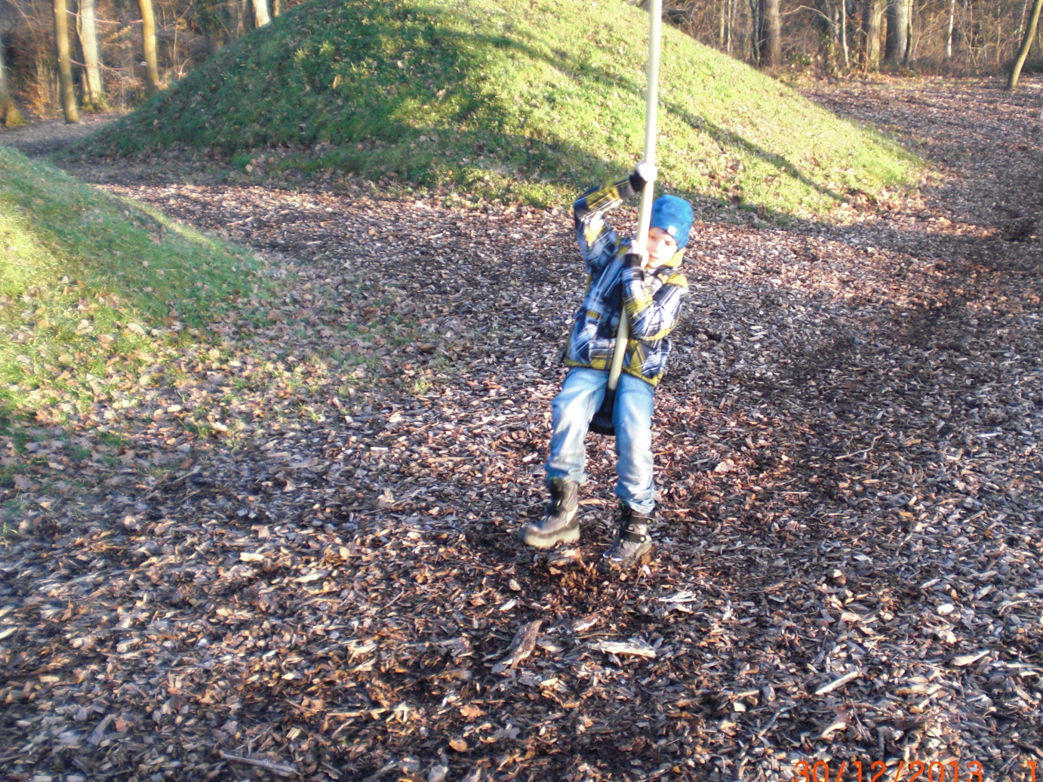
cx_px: 588
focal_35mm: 44
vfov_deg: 32.9
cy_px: 414
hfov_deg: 42.9
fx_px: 1326
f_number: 3.1
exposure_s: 1/125
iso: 200
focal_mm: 6.3
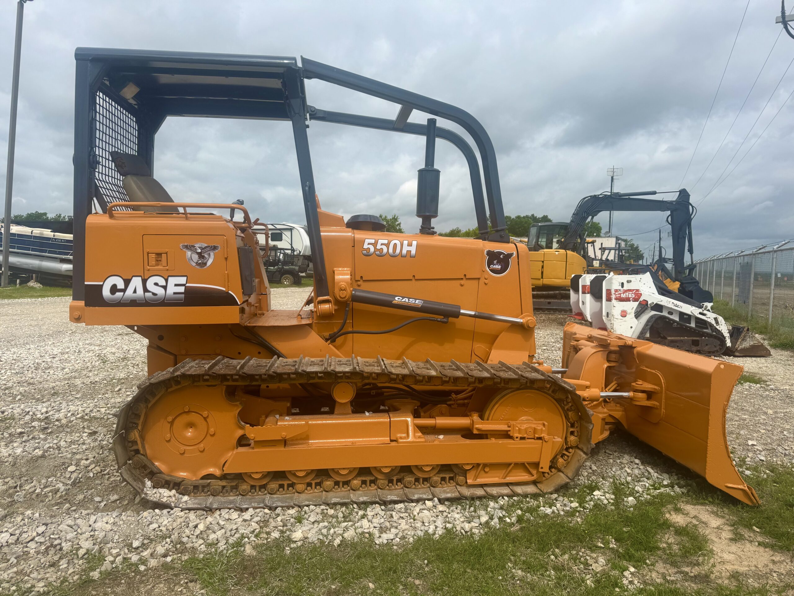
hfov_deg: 71.6
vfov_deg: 56.8
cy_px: 298
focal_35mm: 24
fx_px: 550
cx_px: 397
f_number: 1.78
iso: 80
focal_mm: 6.76
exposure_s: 1/6410
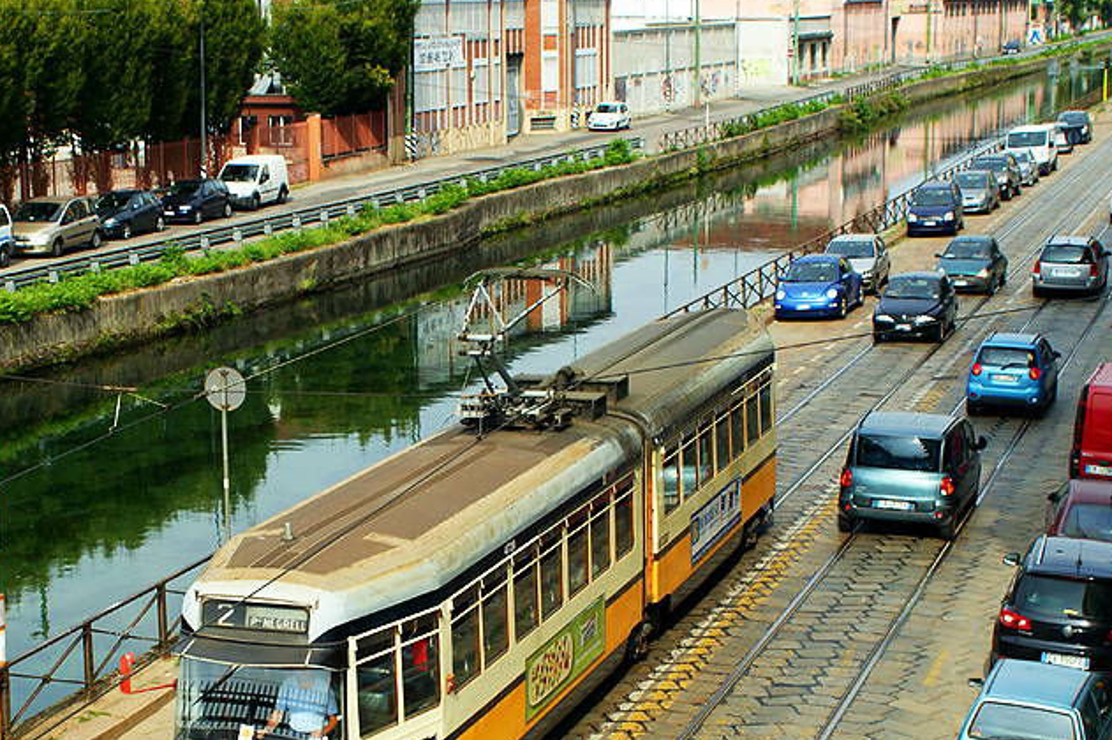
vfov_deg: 18.6
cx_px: 405
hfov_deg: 27.6
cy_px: 518
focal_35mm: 73
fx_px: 2254
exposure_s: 1/500
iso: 200
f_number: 6.3
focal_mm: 30
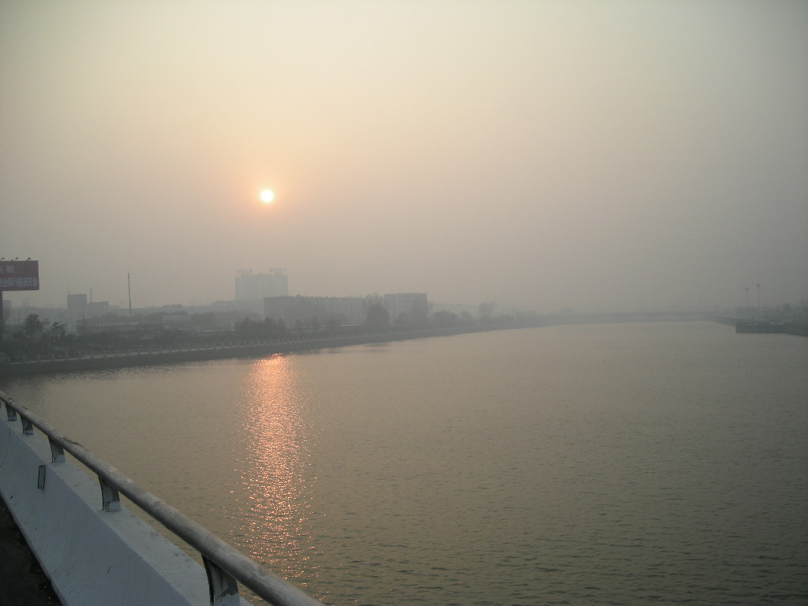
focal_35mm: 35
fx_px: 817
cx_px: 404
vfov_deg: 40.7
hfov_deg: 52.6
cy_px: 303
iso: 50
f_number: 2.8
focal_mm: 5.7
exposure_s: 1/396
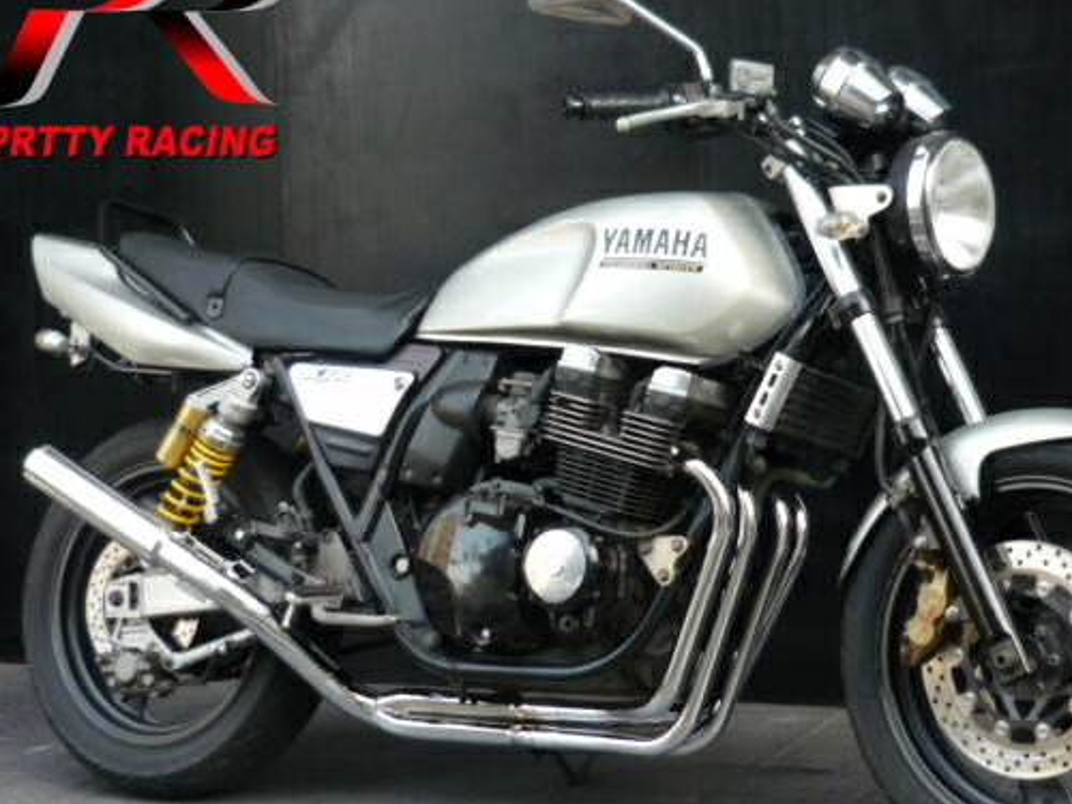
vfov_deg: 22.9
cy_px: 394
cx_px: 635
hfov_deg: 30.2
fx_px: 1982
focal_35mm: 64
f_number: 2.8
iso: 100
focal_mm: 5.5
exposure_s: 1/80
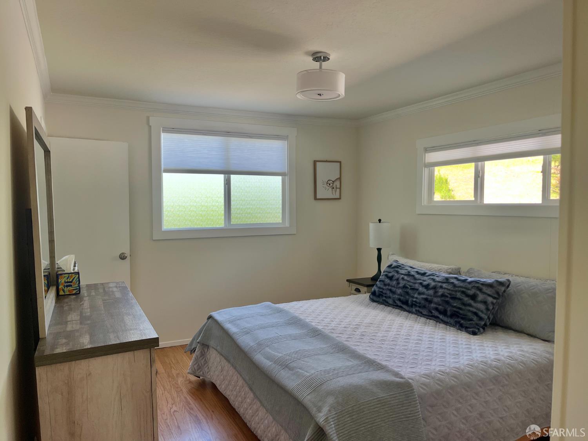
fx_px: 442
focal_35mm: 26
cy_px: 220
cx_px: 294
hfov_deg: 67.3
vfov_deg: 53.1
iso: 100
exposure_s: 1/121
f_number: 1.6
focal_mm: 5.1
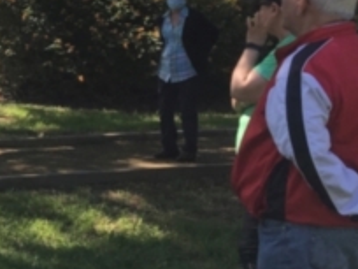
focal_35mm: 114
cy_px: 81
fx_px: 1179
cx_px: -260
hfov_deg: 15.2
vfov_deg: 13.0
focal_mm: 4.15
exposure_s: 1/605
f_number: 2.2
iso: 25
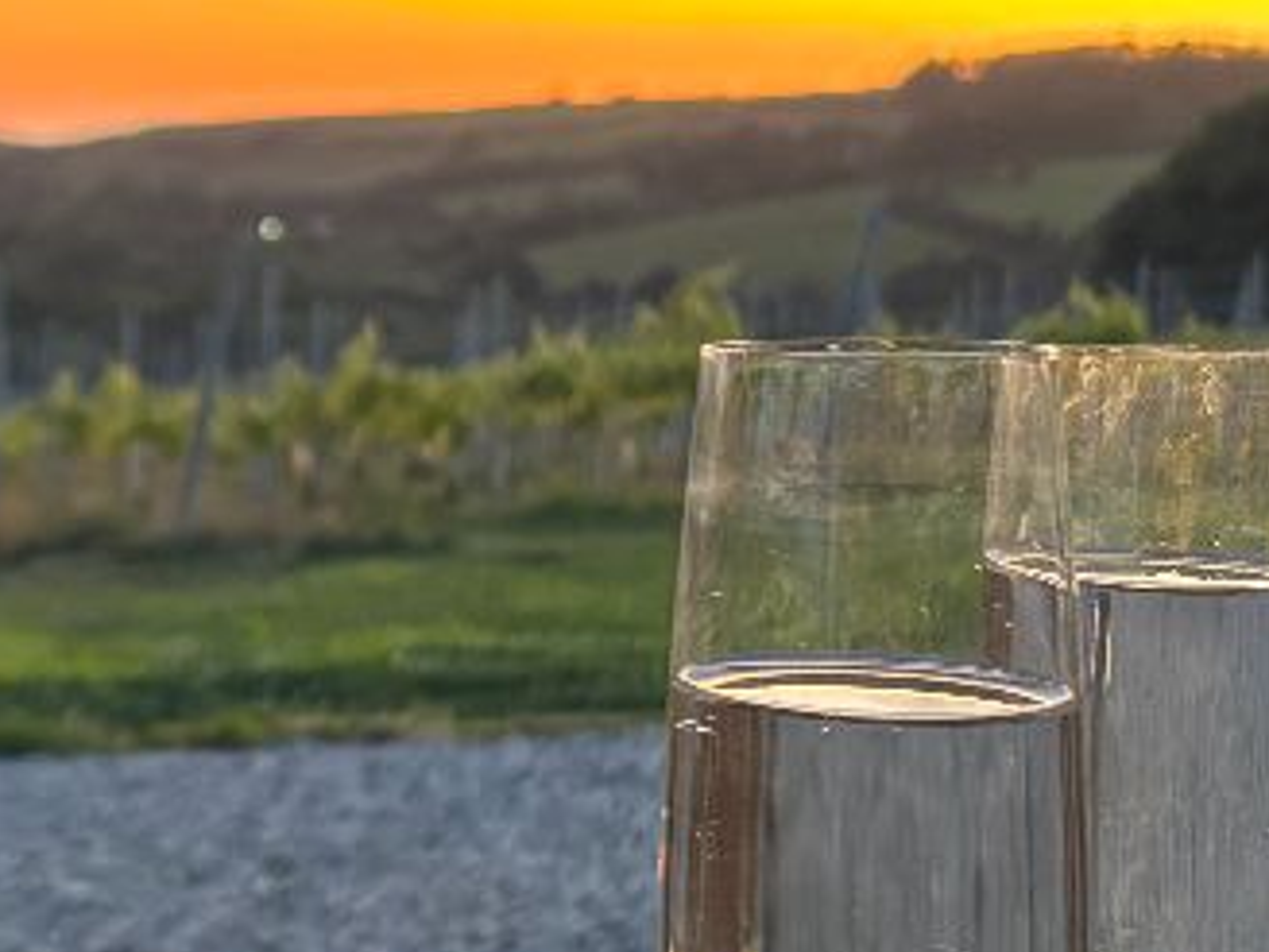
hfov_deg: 20.5
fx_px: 3483
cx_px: 294
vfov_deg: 15.6
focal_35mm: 95
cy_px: 464
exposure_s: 1/40
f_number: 1.6
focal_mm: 5.96
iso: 640
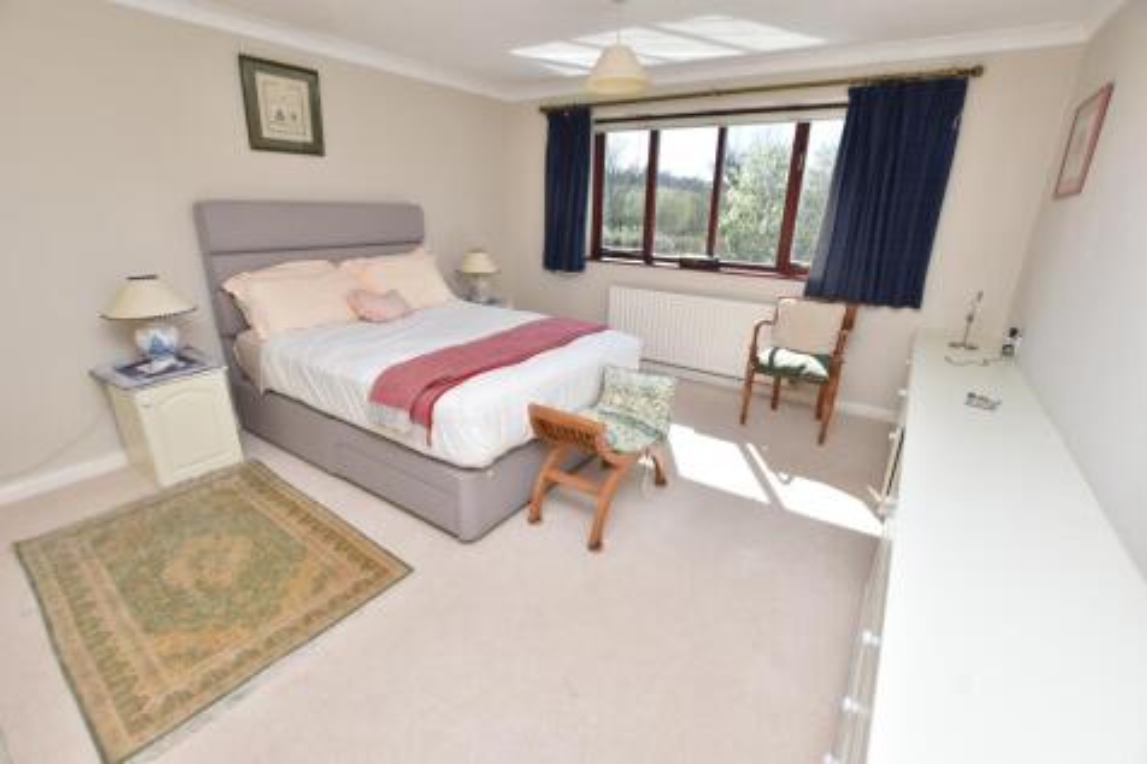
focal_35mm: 15
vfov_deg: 77.3
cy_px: 382
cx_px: 574
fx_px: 478
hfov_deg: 100.4
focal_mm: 10
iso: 100
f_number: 5.6
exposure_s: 1/125
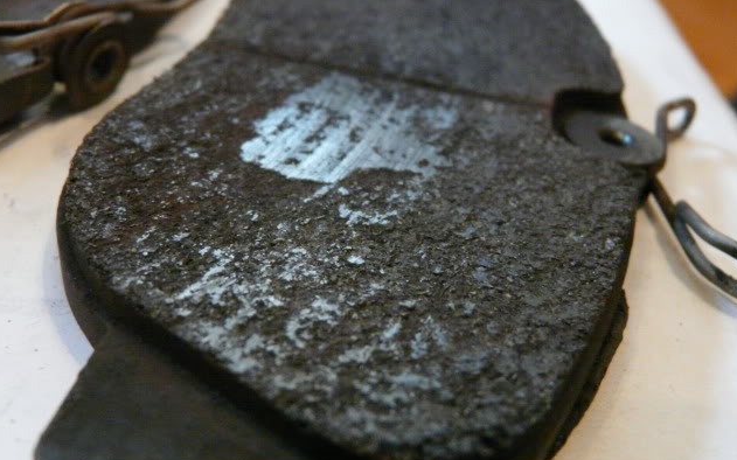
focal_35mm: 43
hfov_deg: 46.2
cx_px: 368
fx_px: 863
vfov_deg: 29.8
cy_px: 242
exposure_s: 1/20
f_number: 3.2
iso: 800
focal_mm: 6.5
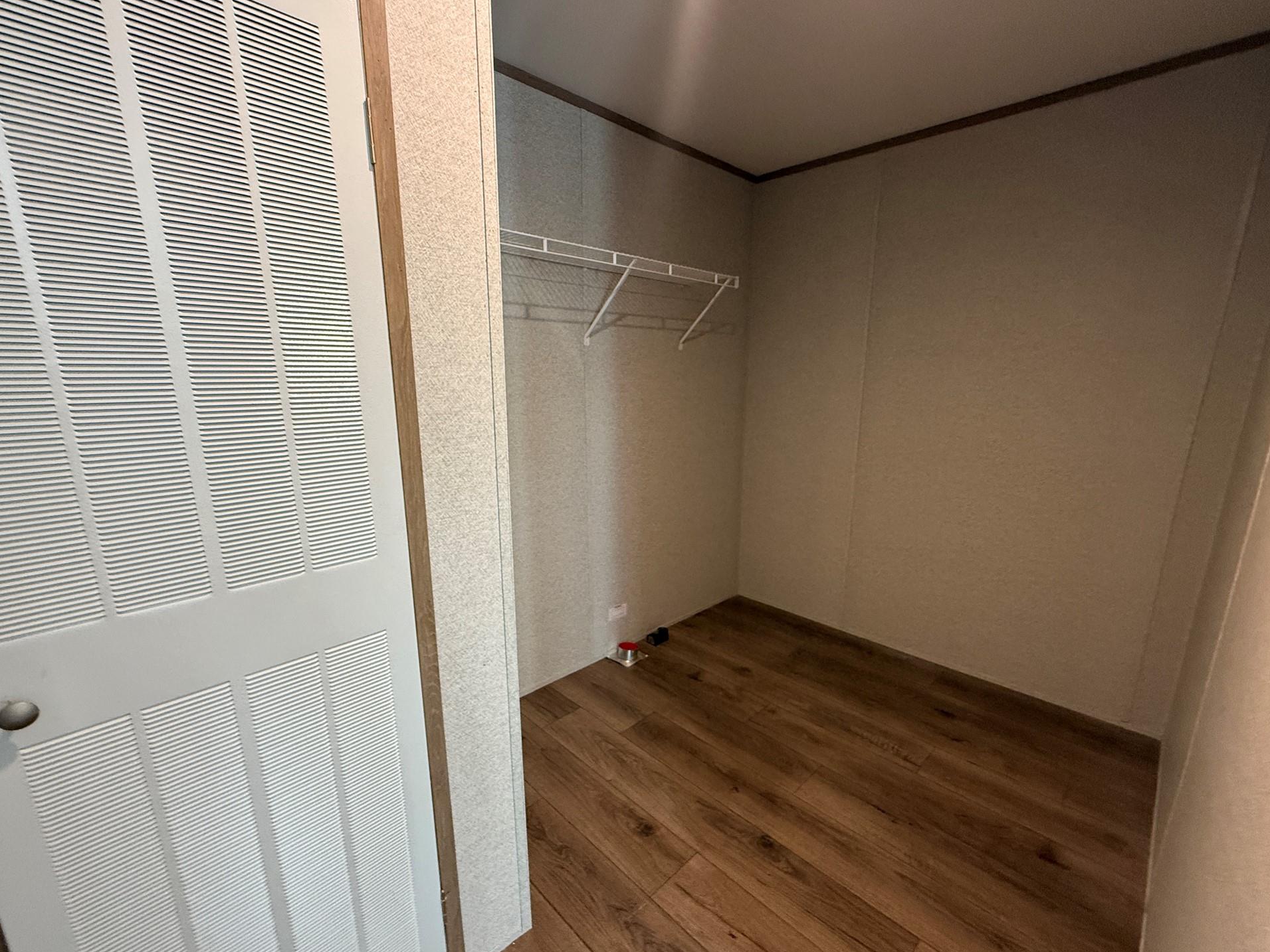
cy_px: 499
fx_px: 550
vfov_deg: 81.7
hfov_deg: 98.1
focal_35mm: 15
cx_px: 648
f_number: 2.2
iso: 400
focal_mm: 2.22
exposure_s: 1/60
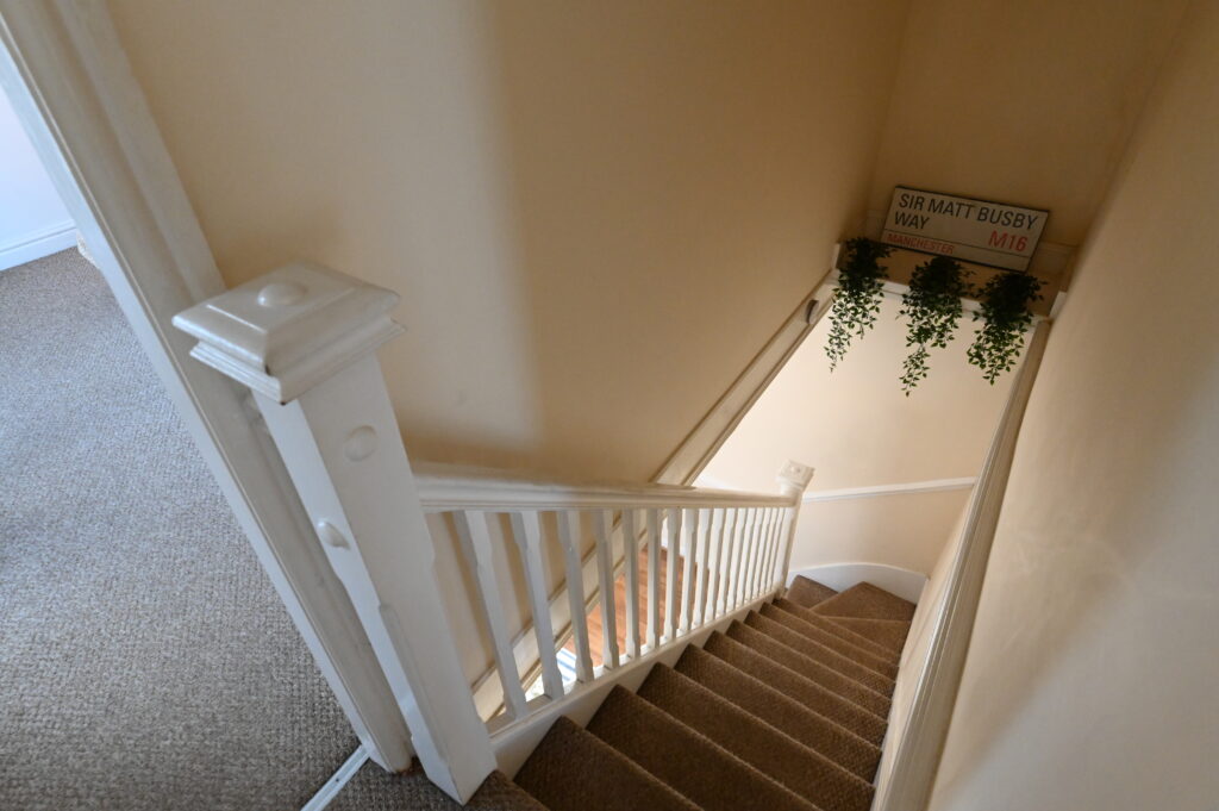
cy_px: 406
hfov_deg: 87.0
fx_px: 643
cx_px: 610
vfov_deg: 64.5
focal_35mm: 19
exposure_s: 1/200
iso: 6400
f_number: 9
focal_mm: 19
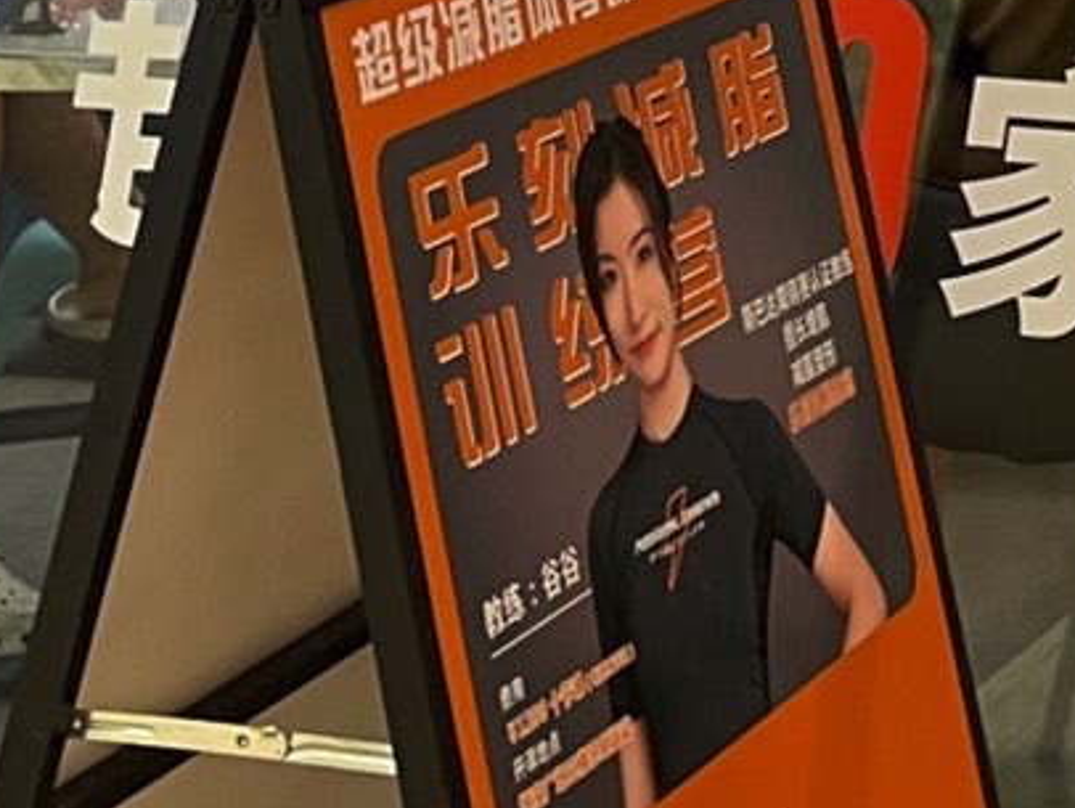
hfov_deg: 14.3
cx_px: 1488
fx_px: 4071
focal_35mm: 131
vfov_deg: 10.0
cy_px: -1121
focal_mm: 4.2
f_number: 1.6
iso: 80
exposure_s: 1/50
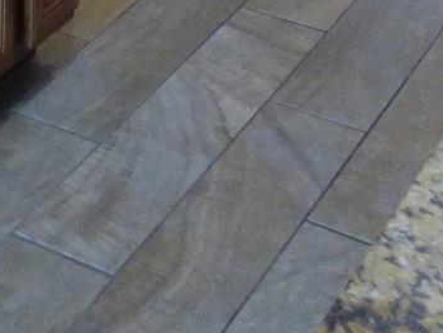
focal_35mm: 117
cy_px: -498
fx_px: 1498
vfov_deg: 10.6
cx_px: -138
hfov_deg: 15.9
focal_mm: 3.58
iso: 400
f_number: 2.8
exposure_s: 1/50
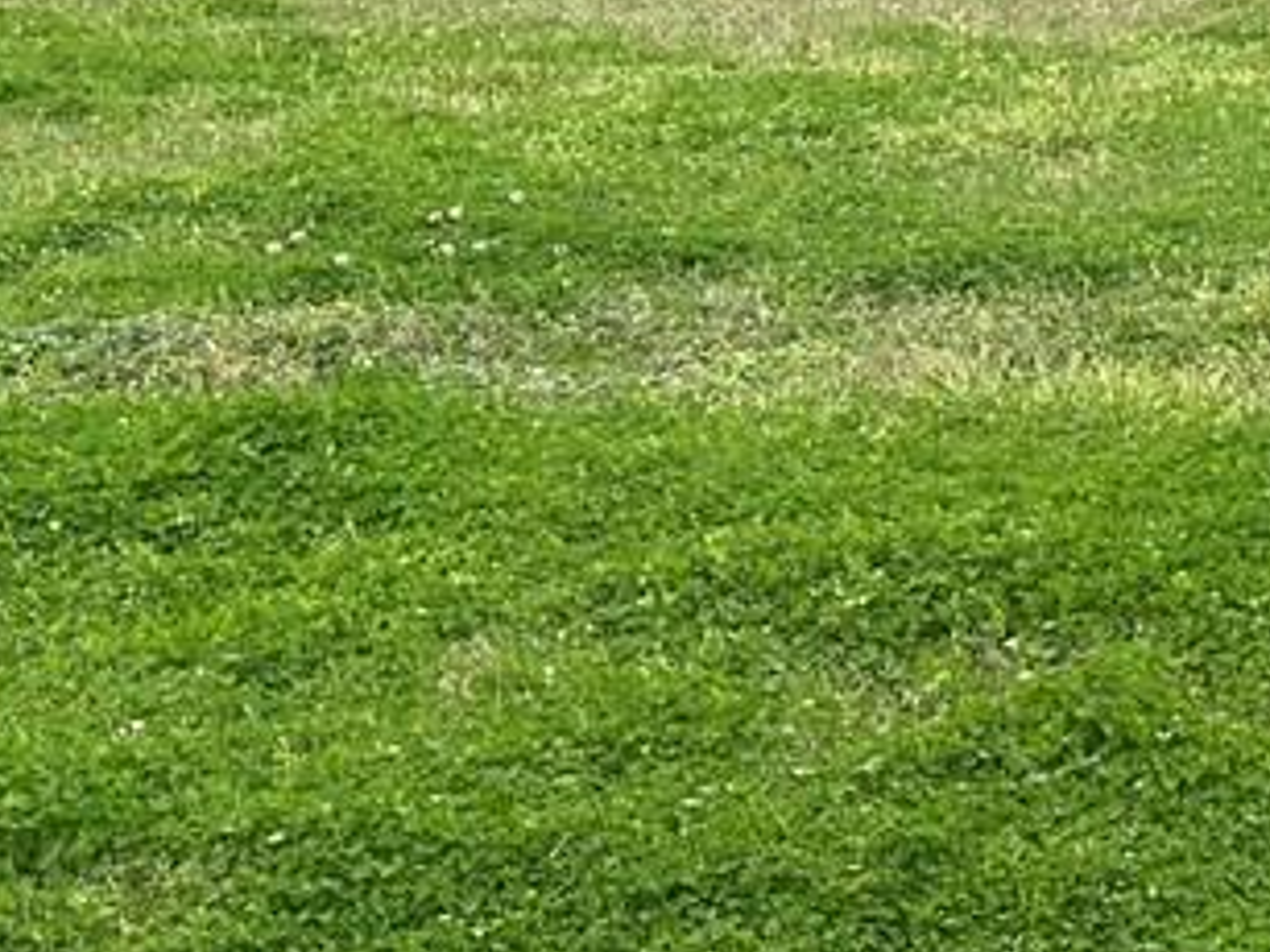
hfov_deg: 22.7
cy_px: -323
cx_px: 1469
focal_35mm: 80
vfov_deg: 17.2
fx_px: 2934
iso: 80
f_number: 1.78
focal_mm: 6.86
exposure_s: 1/541
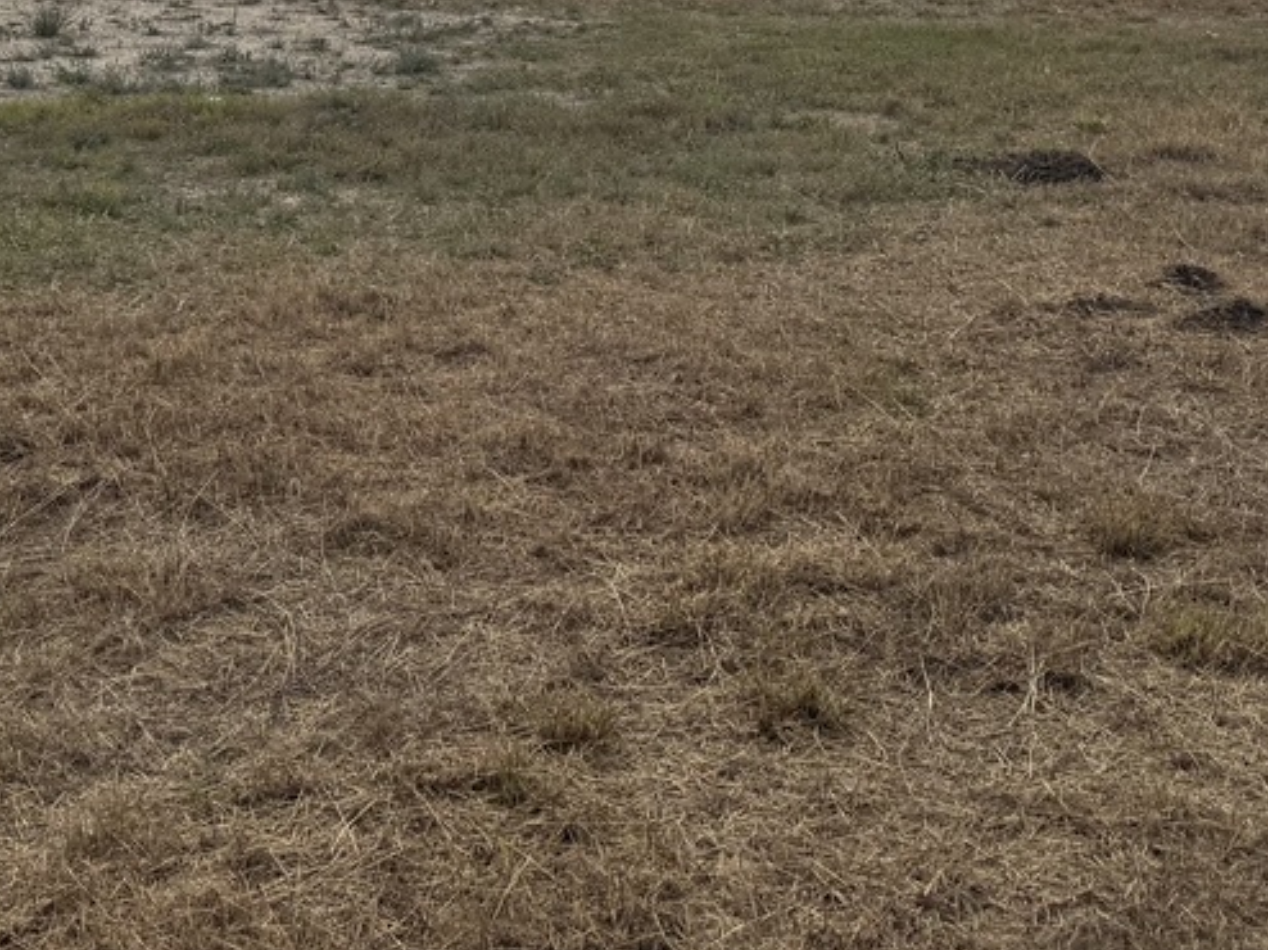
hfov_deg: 27.2
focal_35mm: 70
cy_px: -95
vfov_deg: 20.1
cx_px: 254
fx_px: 2563
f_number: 1.78
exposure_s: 1/12346
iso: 64
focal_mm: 6.76
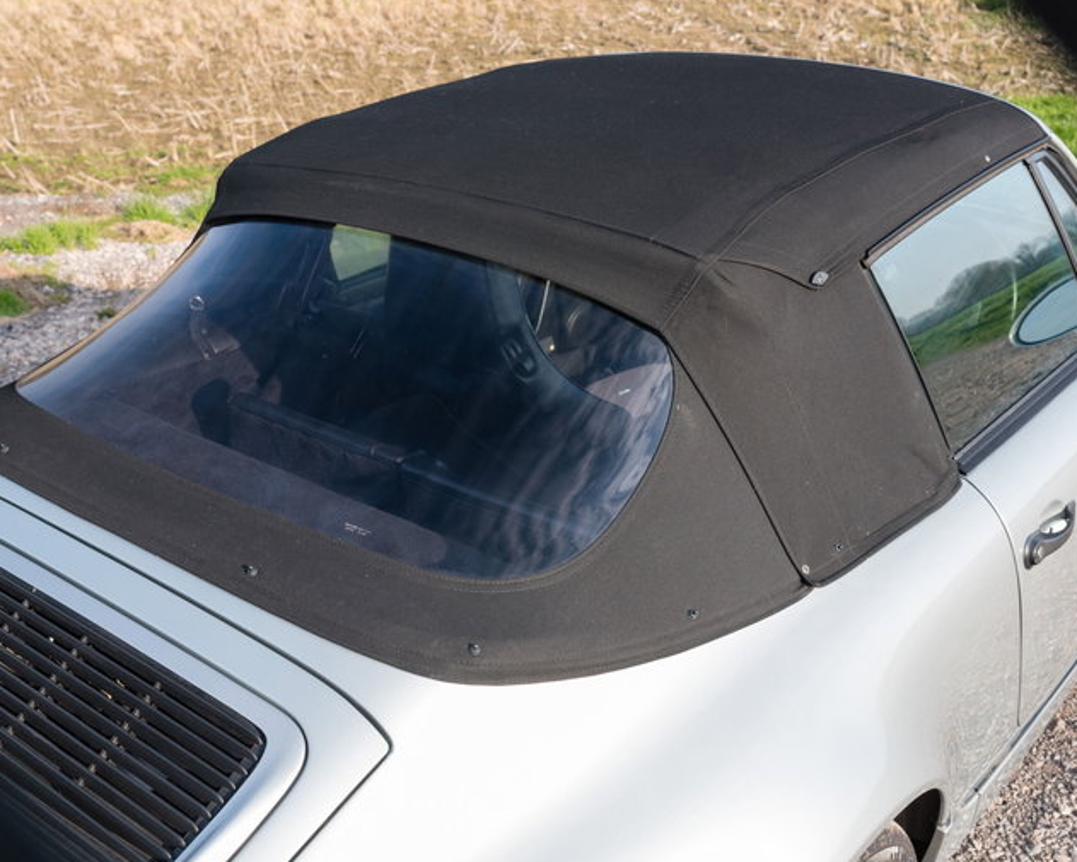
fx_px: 1275
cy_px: 429
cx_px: 527
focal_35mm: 40
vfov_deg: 37.3
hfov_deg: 45.8
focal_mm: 35
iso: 400
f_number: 9
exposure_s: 1/80
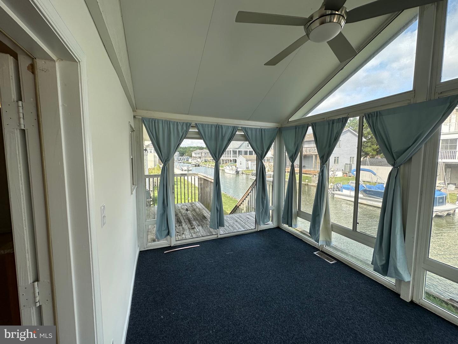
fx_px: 185
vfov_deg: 85.7
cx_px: 229
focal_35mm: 14
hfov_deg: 102.1
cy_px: 172
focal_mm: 2.22
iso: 40
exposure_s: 1/403
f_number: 2.2
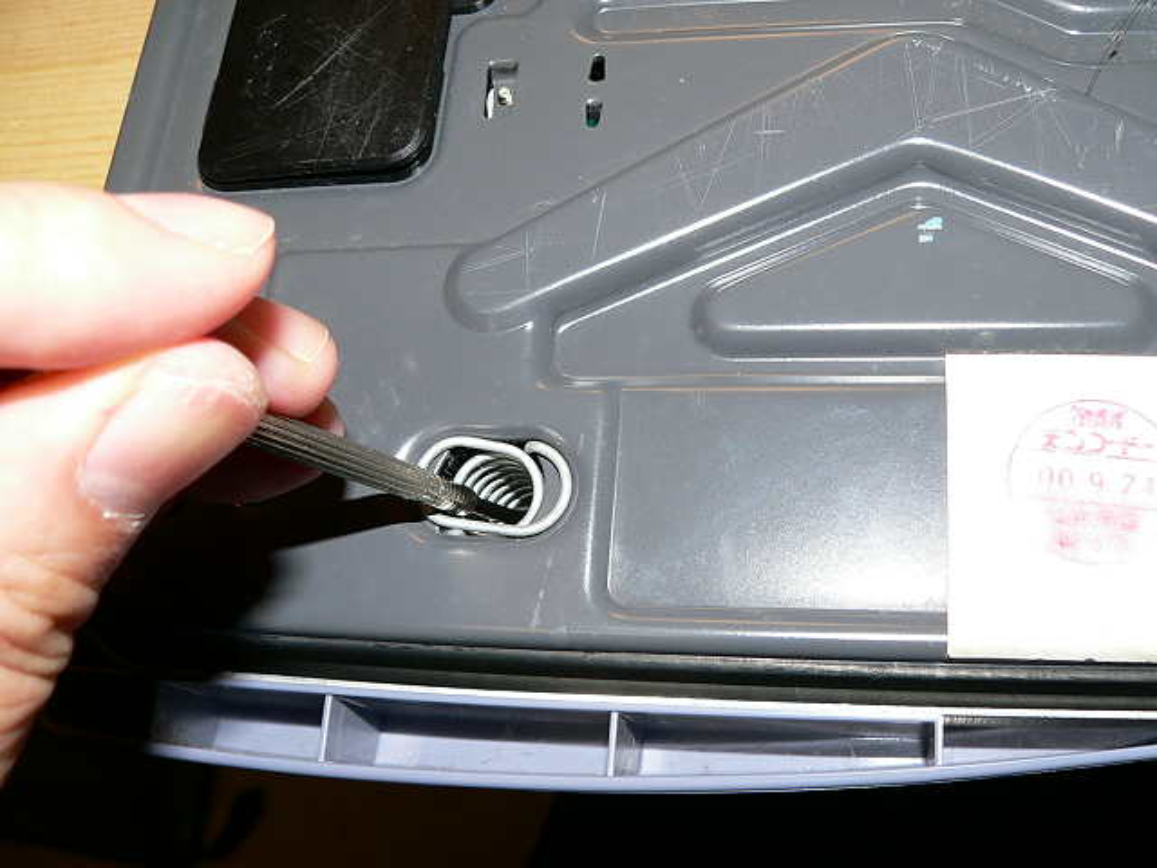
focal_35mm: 36
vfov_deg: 39.7
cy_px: 434
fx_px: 1203
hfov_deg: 51.4
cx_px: 578
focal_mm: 6
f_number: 4
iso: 100
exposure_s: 1/30
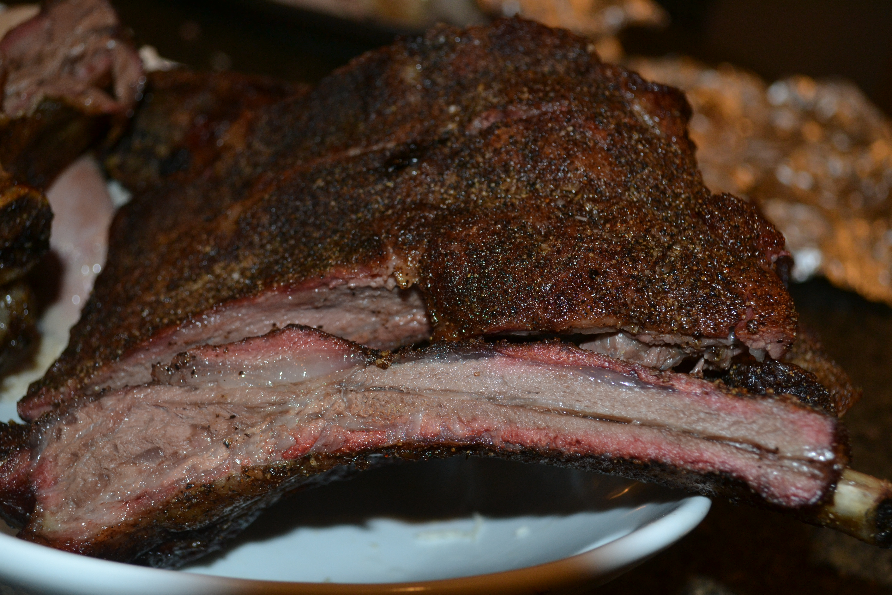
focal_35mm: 52
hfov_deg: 37.9
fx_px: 1301
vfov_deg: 25.8
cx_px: 446
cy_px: 298
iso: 640
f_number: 5
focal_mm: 35
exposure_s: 1/60
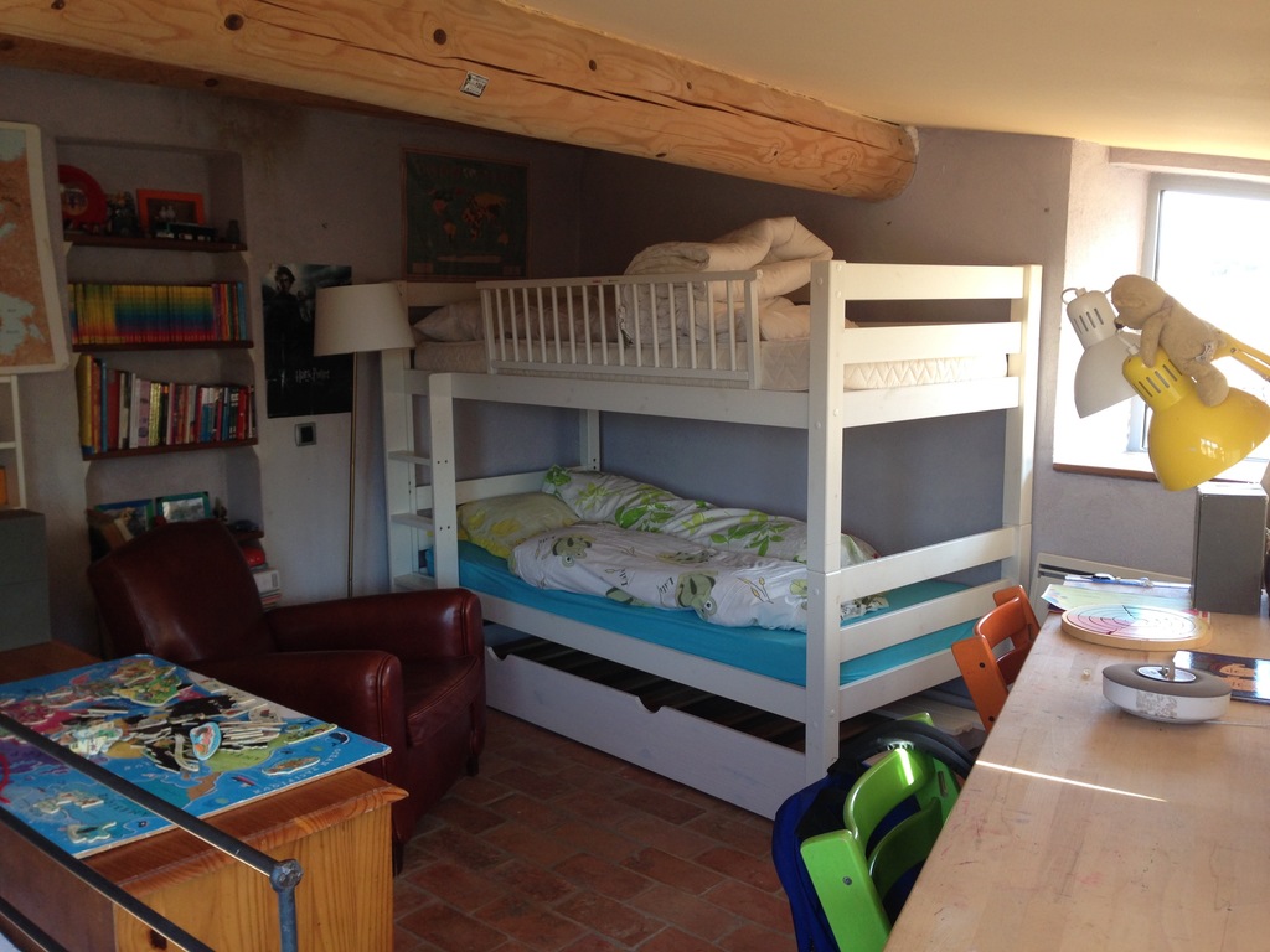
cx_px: 635
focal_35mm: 33
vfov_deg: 42.9
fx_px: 1211
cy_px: 476
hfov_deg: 55.4
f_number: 2.4
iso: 50
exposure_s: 1/40
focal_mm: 4.12
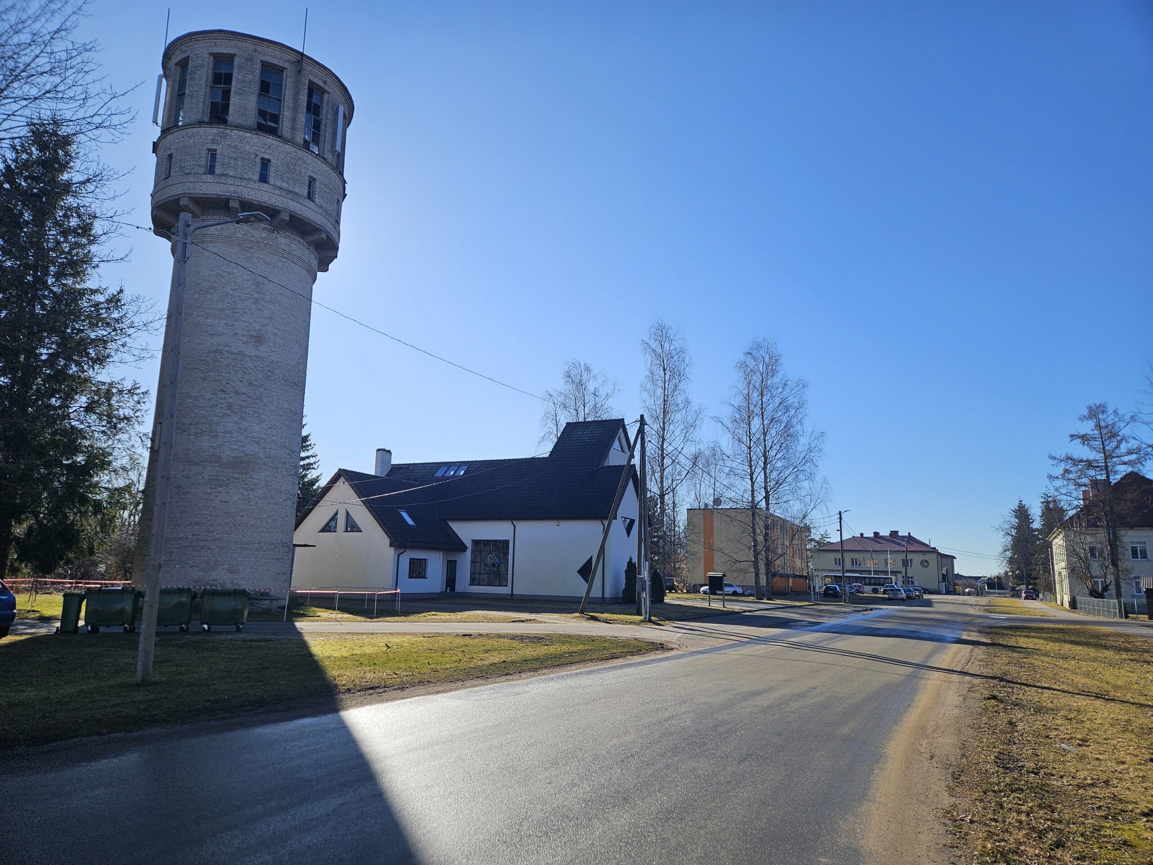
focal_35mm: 23
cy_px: 432
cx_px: 576
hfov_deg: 73.9
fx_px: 766
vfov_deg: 58.9
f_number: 1.8
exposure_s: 1/2600
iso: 25
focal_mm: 5.4
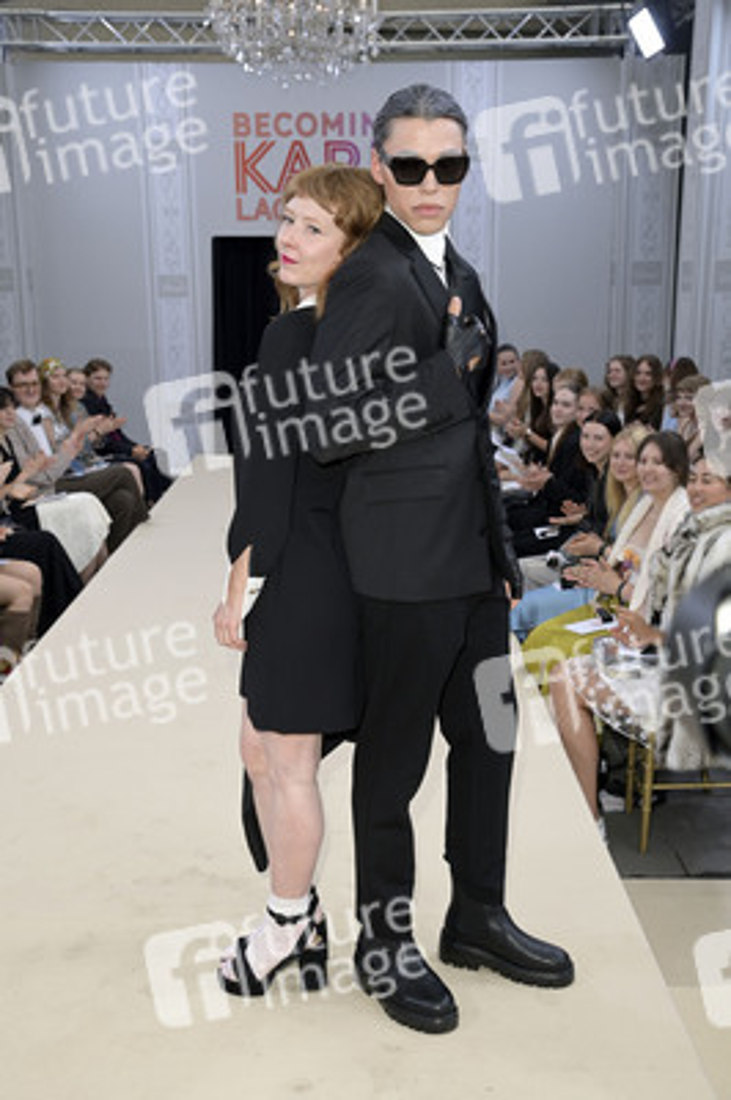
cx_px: 366
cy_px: 550
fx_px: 1342
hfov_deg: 30.5
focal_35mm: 44
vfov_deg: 44.5
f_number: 5.6
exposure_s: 1/250
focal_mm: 44
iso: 500
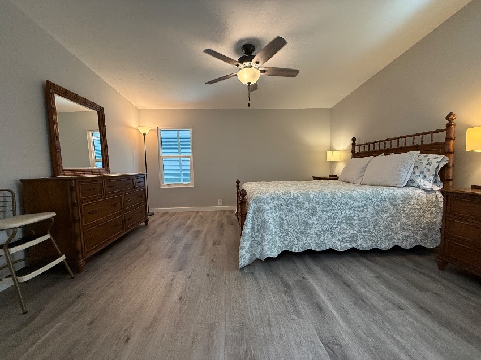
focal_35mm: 14
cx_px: 240
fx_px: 194
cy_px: 180
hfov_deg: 102.1
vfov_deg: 85.6
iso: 320
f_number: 2.2
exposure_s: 1/120
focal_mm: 2.22
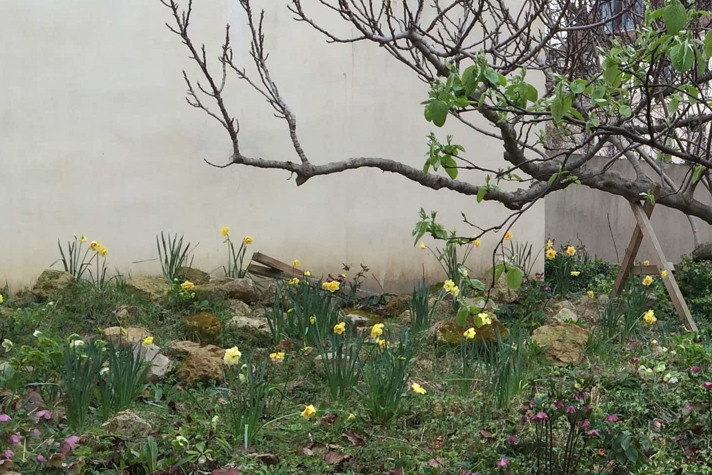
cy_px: 289
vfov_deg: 19.7
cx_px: 747
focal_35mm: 69
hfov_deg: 27.2
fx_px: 1364
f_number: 2.2
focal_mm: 4.15
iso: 32
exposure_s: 1/336
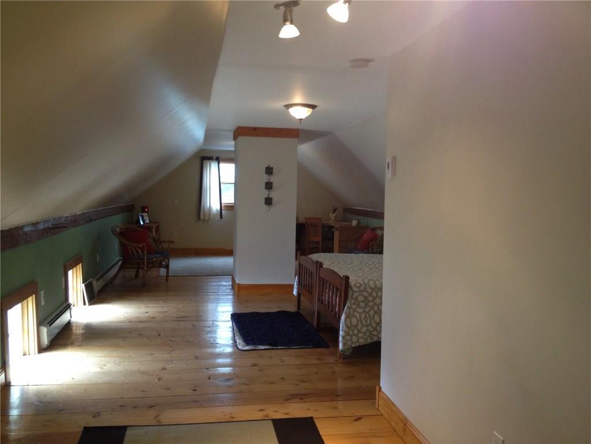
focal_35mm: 35
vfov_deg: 40.7
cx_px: 296
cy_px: 222
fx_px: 598
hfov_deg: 52.6
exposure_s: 1/20
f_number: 2.4
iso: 125
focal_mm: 4.28
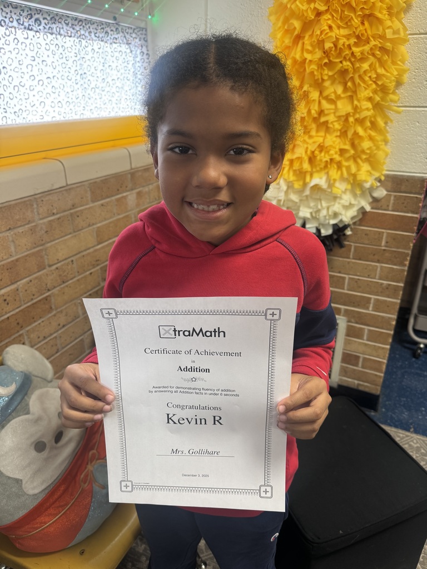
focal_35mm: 24
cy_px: 284
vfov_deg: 71.6
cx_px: 214
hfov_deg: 56.8
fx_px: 395
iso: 160
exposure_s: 1/60
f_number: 1.78
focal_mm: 6.76
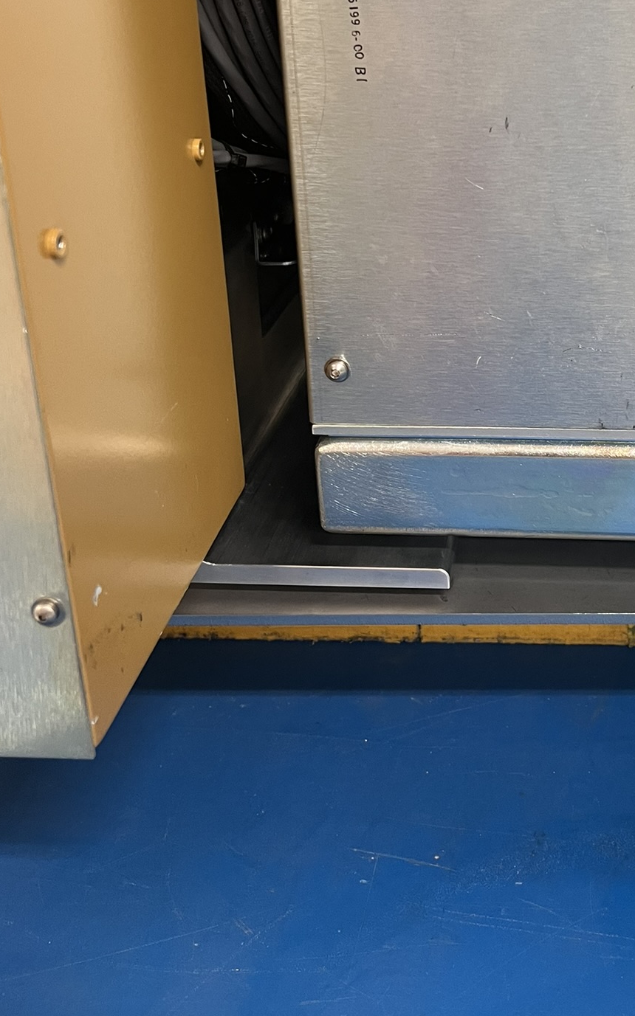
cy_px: 303
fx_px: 1136
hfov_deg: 30.7
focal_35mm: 41
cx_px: 479
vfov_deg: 47.1
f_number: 1.5
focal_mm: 5.7
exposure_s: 1/60
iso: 200
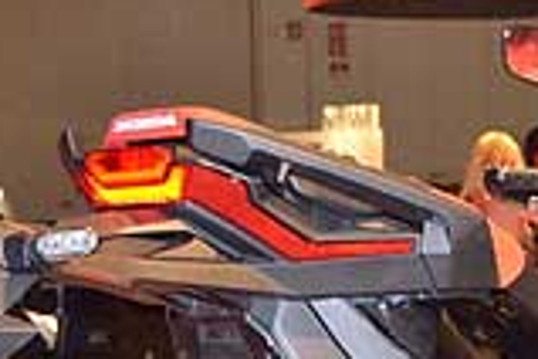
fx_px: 2399
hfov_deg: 12.7
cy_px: 533
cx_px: 474
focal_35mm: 161
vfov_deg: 8.4
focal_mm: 35
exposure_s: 1/60
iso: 560
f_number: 4.5
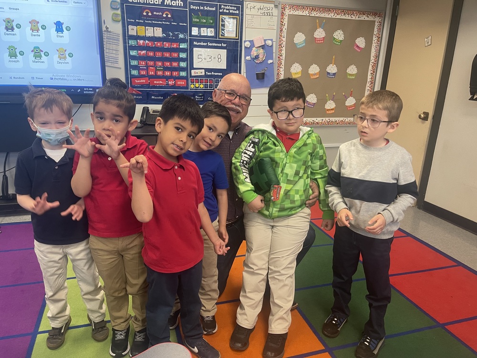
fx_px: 344
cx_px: 238
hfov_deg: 69.4
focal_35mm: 25
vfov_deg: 54.9
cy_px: 179
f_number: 1.6
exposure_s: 1/60
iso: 160
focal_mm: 5.1
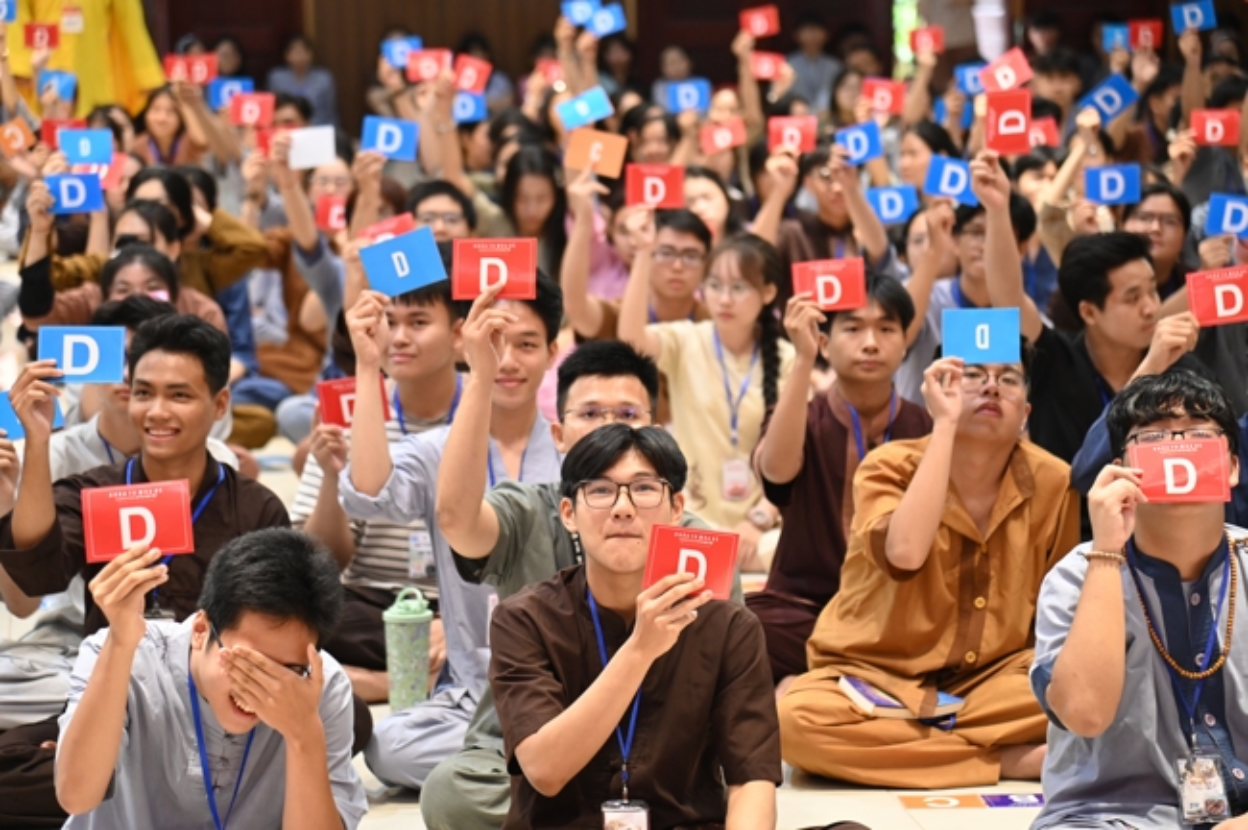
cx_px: 624
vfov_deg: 11.4
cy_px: 415
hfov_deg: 17.1
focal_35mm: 120
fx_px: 4156
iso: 4000
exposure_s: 1/125
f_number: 4
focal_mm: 120
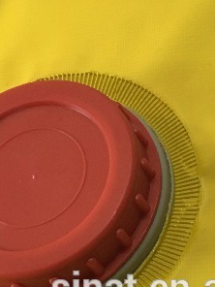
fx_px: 812
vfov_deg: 19.3
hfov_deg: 14.7
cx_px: 234
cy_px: 301
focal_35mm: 98
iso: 160
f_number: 2.2
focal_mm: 4.15
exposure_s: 1/33
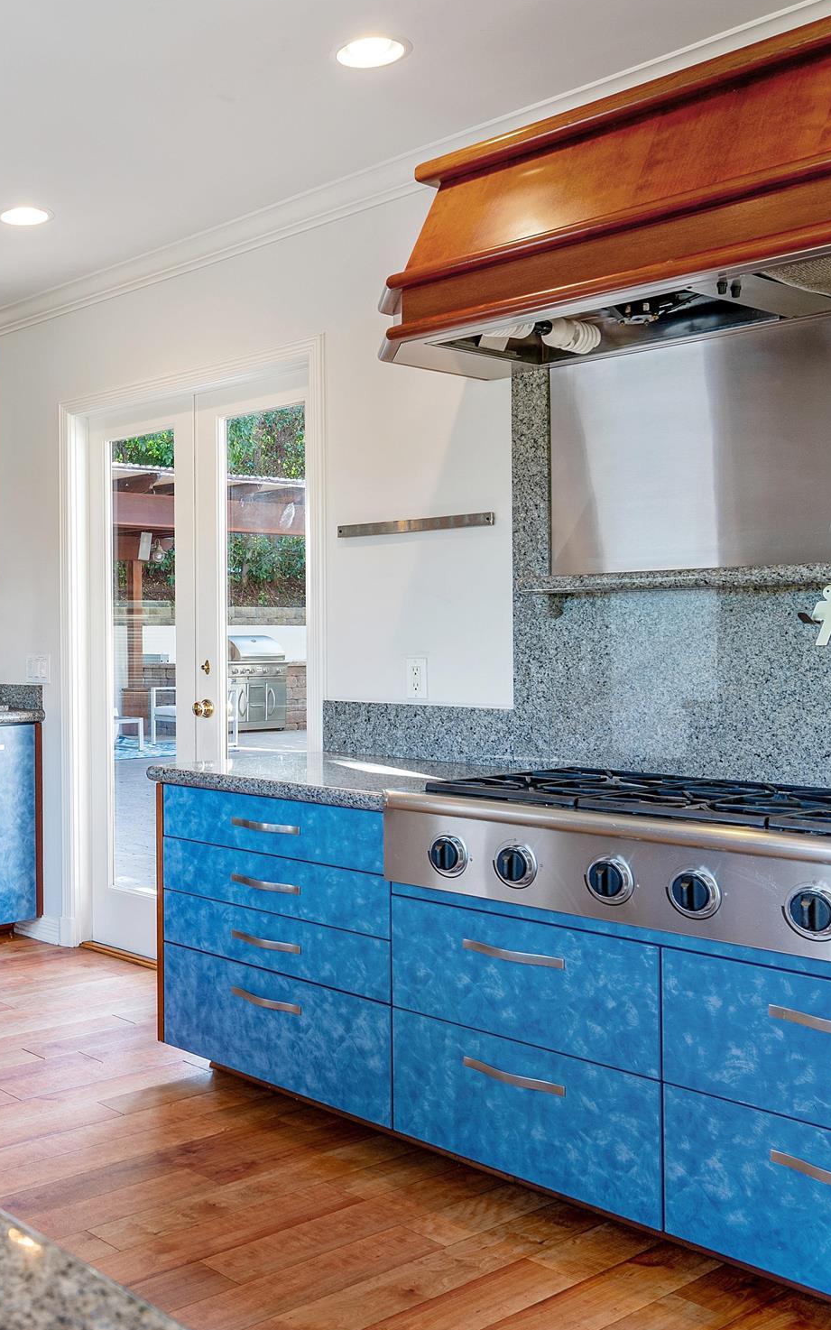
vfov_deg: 56.7
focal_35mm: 34
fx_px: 1232
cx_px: 4
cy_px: 622
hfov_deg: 34.0
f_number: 7.1
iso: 125
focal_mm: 16
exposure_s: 1/13
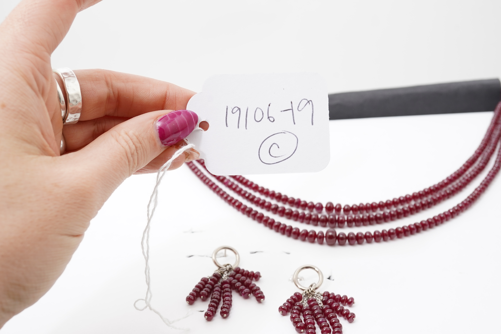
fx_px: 626
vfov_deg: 29.9
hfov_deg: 43.6
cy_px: 167
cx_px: 250
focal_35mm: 45
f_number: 16
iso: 500
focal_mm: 30
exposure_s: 1/125
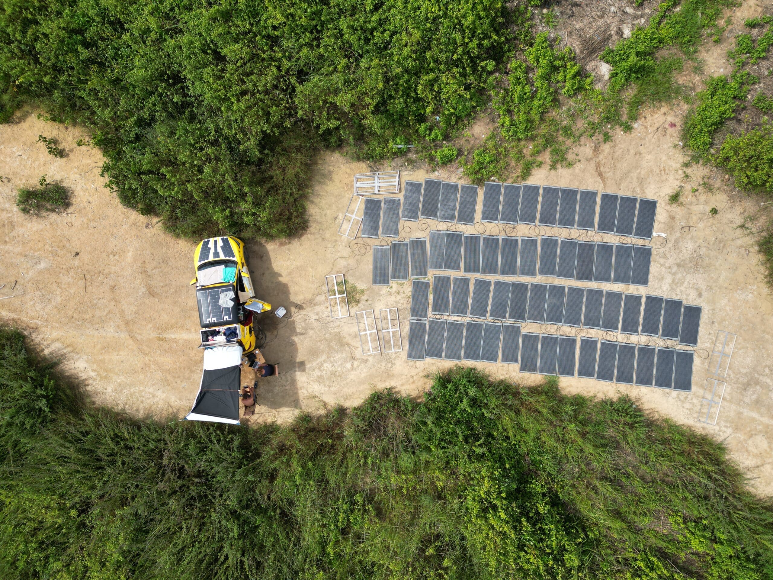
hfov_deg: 71.6
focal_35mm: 24
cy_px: 290
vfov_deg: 56.8
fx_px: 536
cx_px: 386
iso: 110
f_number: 1.7
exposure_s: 1/2000
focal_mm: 6.72
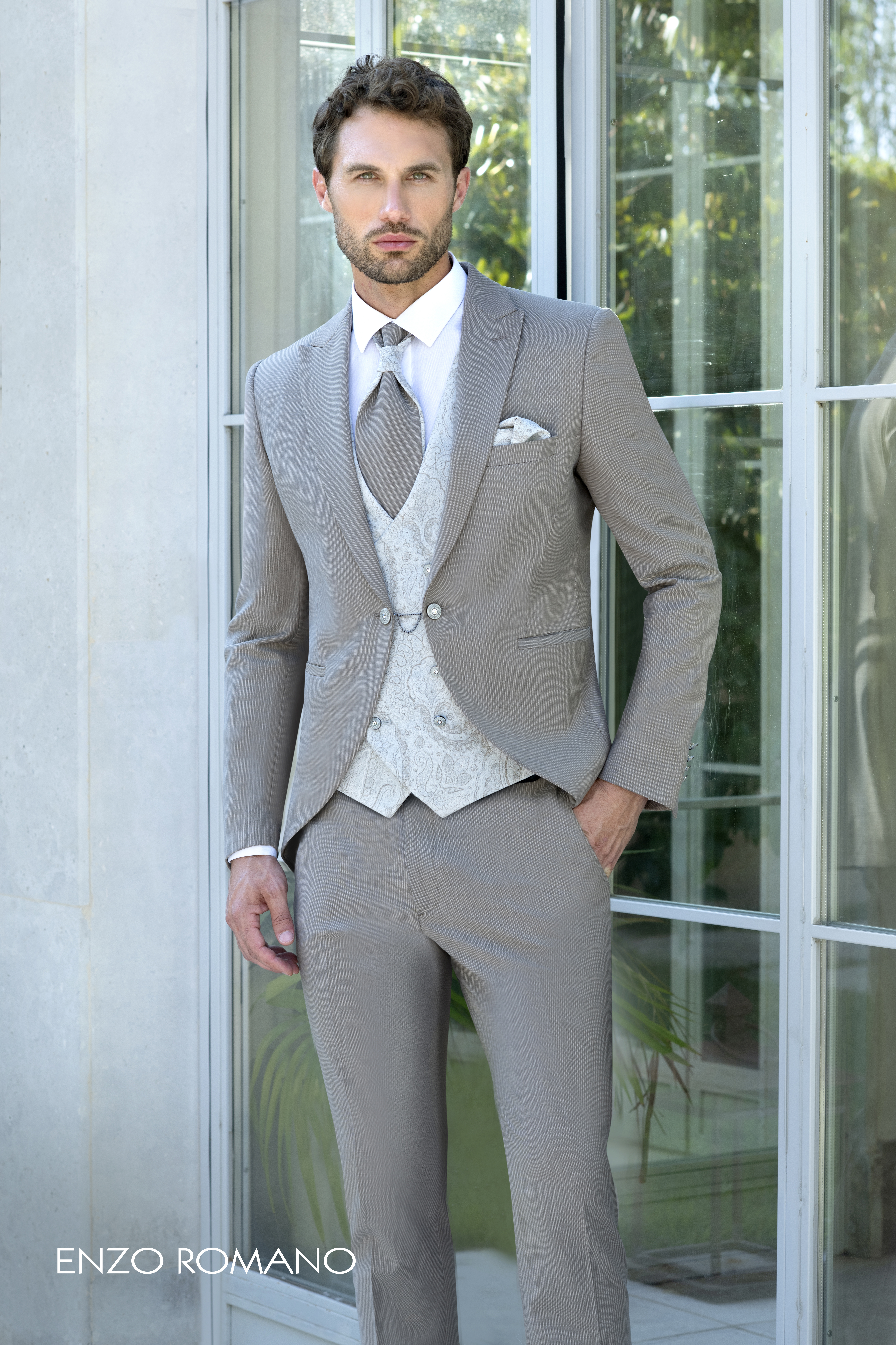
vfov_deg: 23.9
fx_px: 3173
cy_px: 672
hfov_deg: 16.1
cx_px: 448
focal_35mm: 85
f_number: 7.1
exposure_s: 1/100
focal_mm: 85
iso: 200
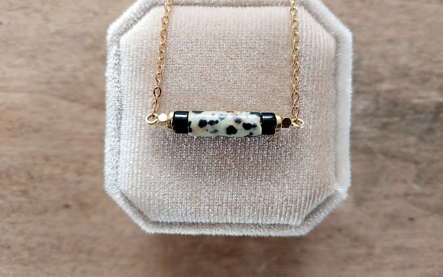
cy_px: 114
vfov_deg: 39.3
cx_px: 222
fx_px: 386
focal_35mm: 32
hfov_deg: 59.7
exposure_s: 1/50
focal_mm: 4.6
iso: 320
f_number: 1.8
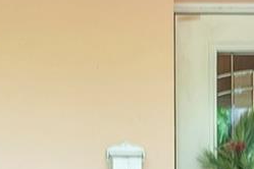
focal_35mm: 90
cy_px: 319
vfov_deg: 13.4
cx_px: 18
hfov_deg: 22.0
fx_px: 635
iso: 640
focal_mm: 14
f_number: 4
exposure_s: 1/160
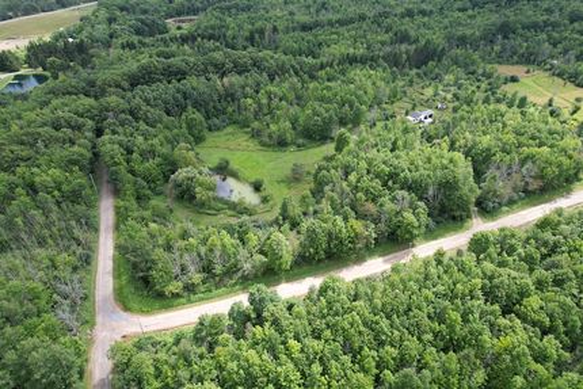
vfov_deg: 57.3
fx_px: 356
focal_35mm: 22
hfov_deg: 78.6
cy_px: 194
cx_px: 292
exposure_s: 1/640
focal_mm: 8.38
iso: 100
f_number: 2.8
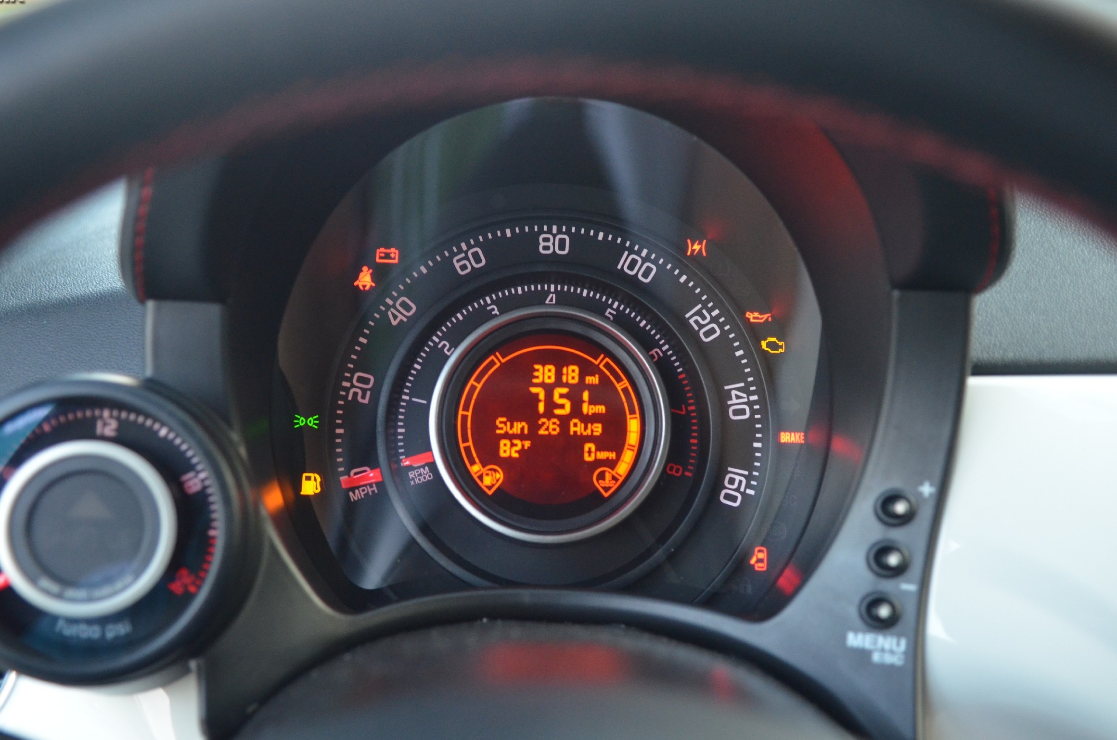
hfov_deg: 46.4
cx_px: 518
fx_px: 1301
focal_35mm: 42
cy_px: 381
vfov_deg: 31.8
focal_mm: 26
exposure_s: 1/80
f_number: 2.8
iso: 1600
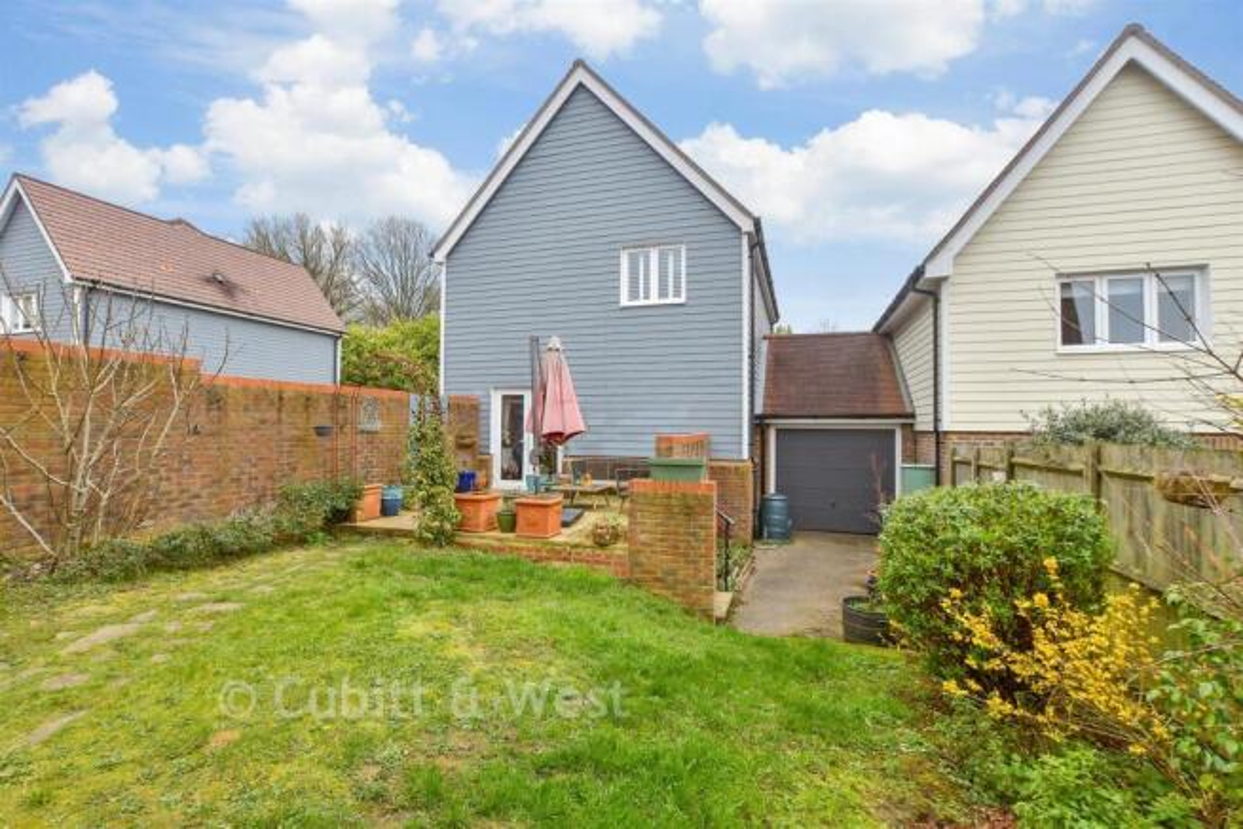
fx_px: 518
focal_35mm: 15
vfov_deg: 77.4
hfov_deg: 100.4
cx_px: 622
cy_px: 414
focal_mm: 10
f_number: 8
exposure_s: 1/80
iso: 160
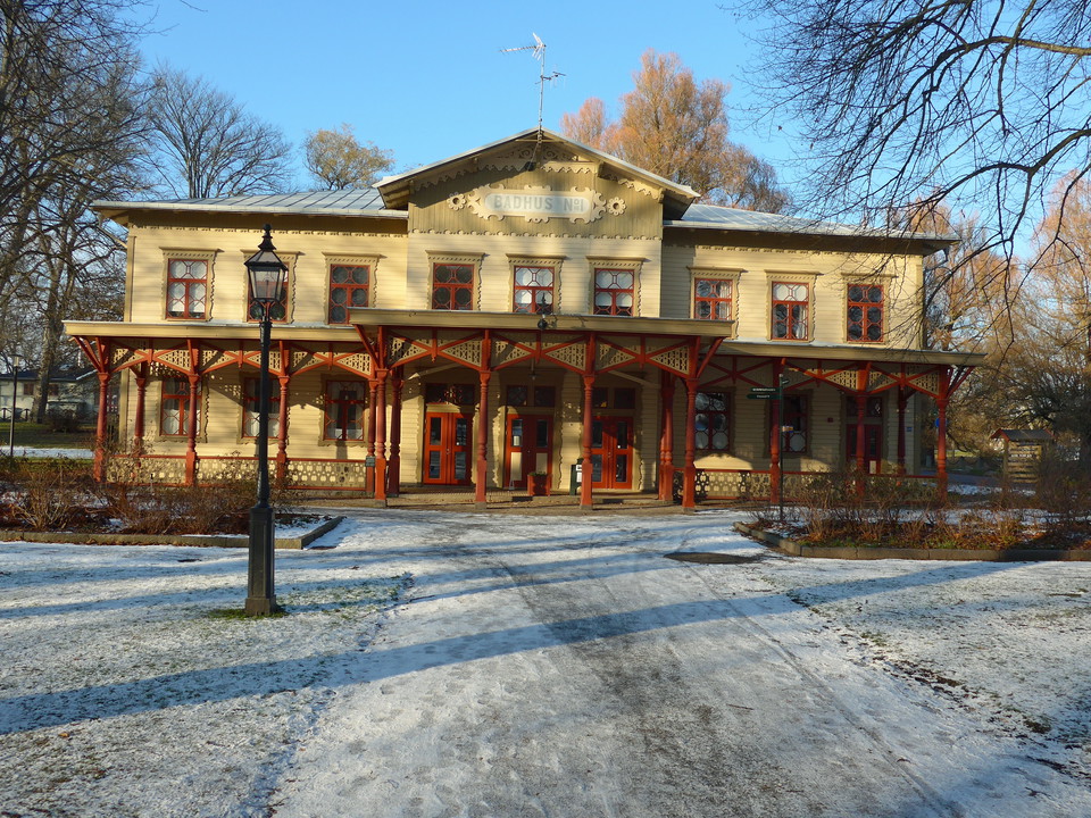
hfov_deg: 61.7
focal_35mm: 29
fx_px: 914
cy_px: 409
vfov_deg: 48.2
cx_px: 546
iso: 80
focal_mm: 6
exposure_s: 1/640
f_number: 2.8
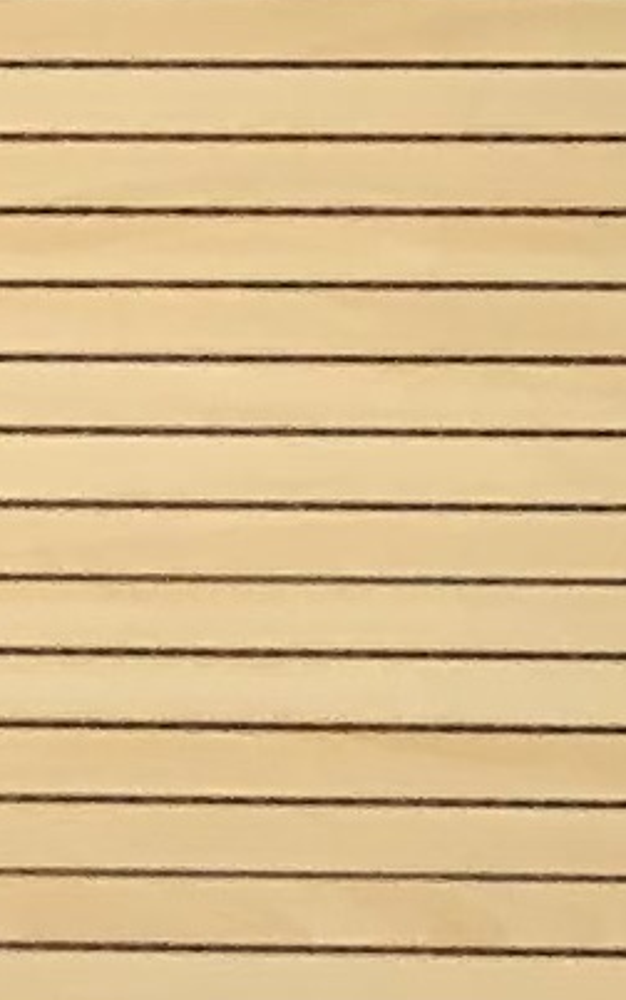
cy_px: 129
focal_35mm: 297
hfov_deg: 3.7
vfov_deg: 7.1
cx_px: 3865
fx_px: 8104
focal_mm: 4
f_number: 1.8
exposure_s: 1/33
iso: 40
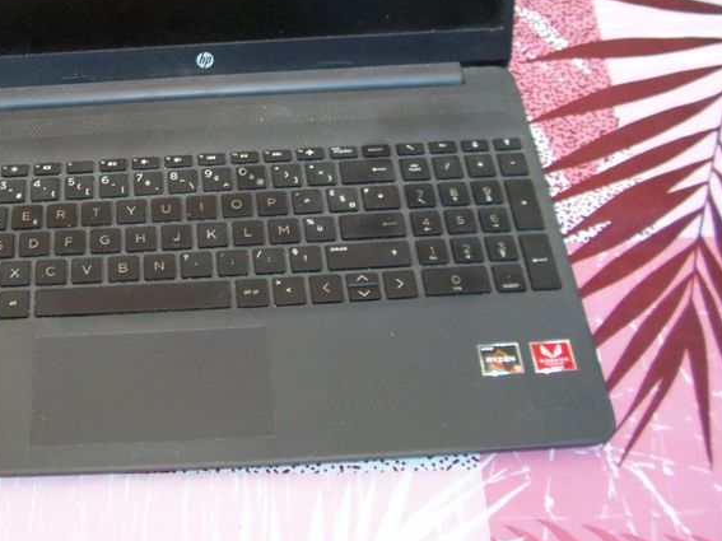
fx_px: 1251
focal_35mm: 60
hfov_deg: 31.0
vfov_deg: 24.0
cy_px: 93
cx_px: 98
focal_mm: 5.6
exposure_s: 1/64
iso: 80
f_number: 2.7
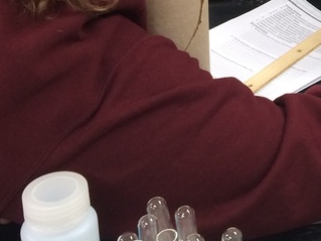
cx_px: 493
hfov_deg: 18.5
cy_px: -62
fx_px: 862
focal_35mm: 93
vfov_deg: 15.2
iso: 100
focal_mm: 4.15
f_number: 2.2
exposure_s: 1/30
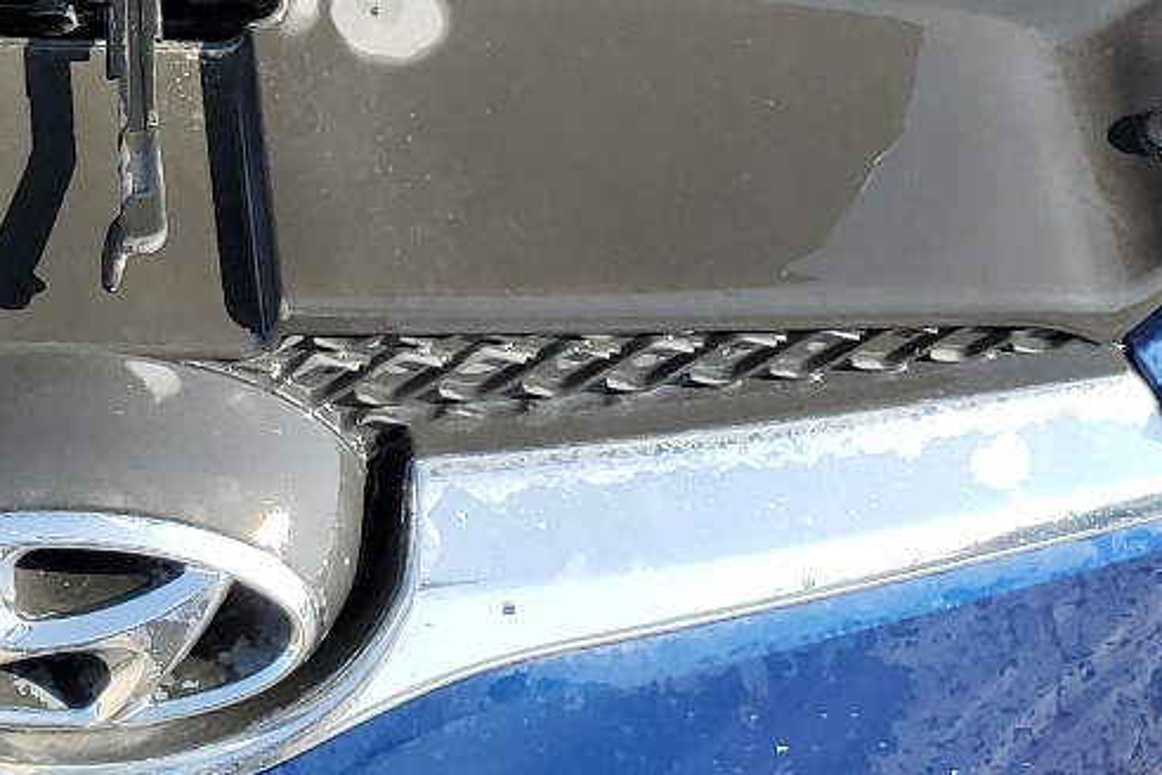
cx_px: -24
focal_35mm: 88
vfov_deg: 14.4
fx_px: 2840
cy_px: -416
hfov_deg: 22.2
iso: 50
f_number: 1.5
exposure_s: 1/833
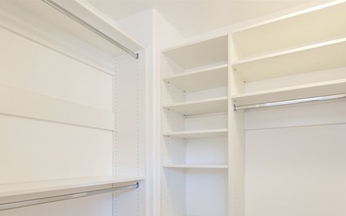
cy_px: 158
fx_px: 198
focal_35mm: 21
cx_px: 216
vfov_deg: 55.0
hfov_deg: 80.8
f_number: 4.5
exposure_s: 1/80
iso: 400
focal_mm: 15
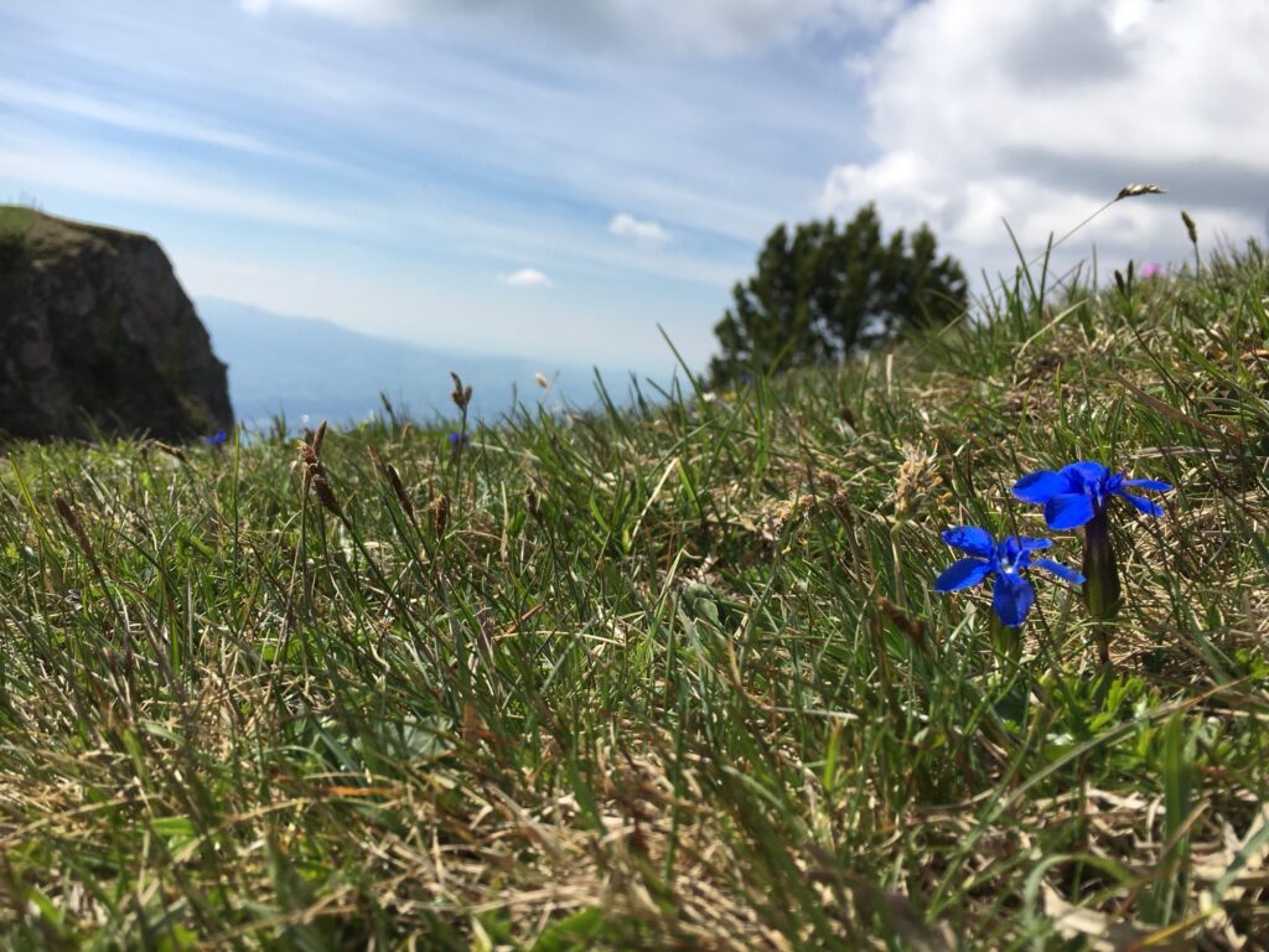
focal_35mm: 29
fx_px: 1063
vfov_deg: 48.2
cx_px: 634
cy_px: 476
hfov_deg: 61.7
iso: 25
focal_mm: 4.15
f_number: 2.2
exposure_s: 1/2079
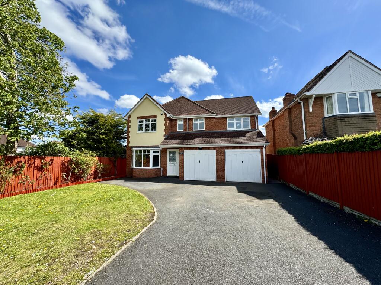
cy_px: 142
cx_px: 190
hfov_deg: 102.1
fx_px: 154
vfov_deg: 85.7
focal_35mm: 14
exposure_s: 1/1395
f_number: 2.2
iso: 50
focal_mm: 2.22
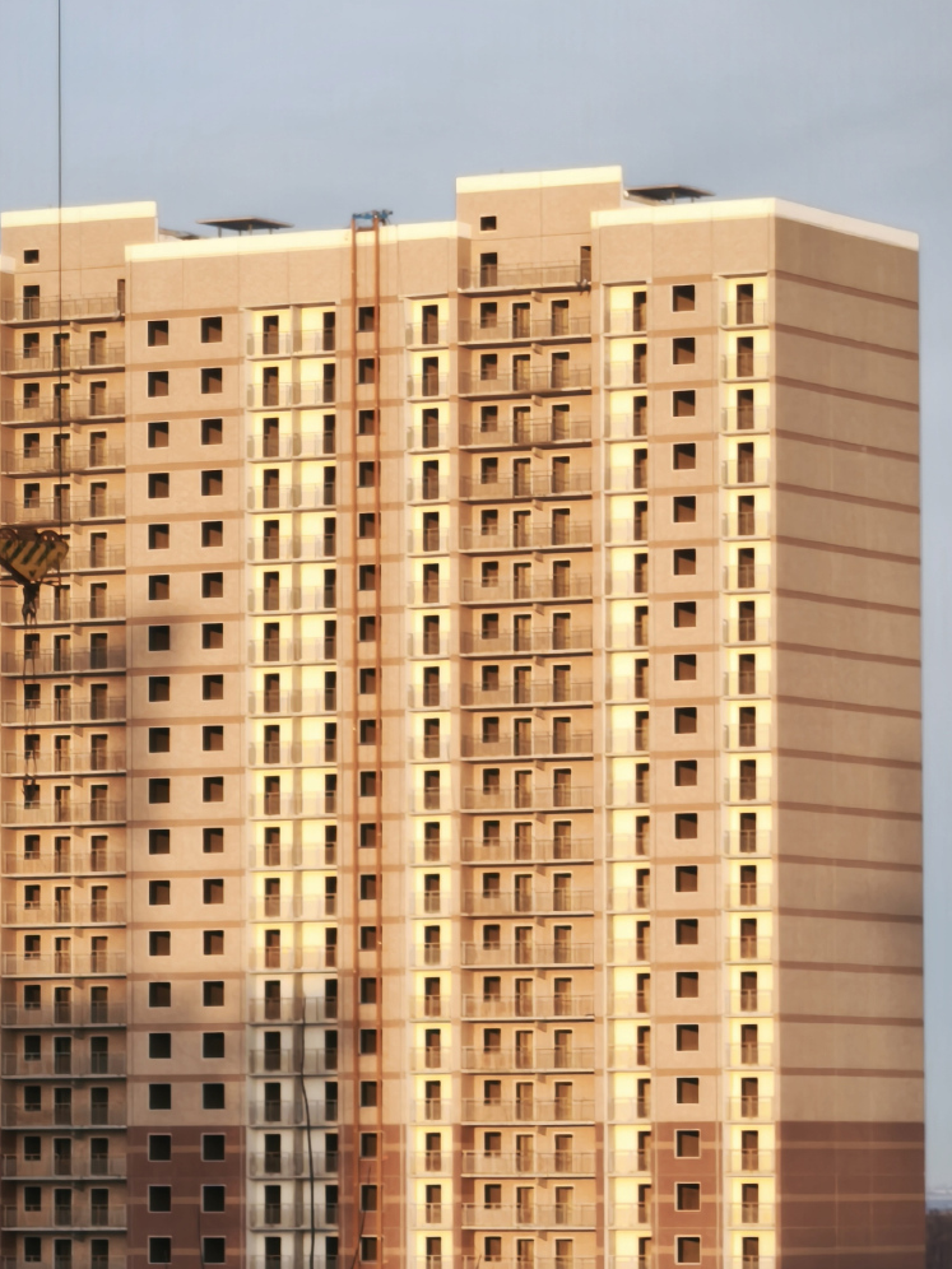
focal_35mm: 197
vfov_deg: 10.0
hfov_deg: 7.5
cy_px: 824
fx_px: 7224
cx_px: 382
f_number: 1.9
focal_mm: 7.1
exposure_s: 1/134
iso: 50
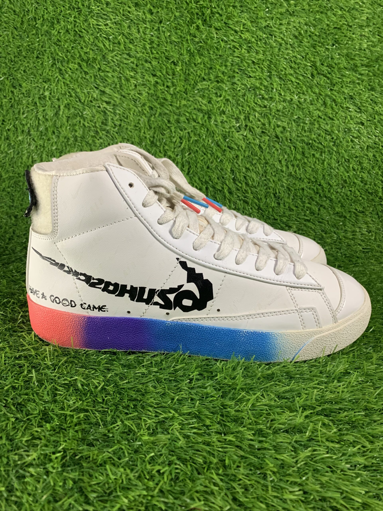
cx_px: 192
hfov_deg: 53.1
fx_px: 384
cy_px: 256
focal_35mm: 26
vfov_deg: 67.3
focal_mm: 4.25
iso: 200
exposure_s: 1/60
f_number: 1.8
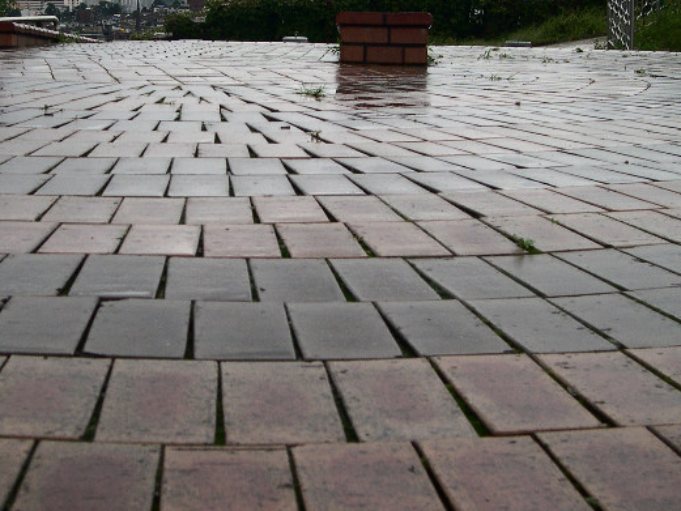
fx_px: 1220
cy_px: 180
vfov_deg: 23.6
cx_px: 203
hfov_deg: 30.8
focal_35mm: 62
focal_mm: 8
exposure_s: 1/549
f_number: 2.8
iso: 100
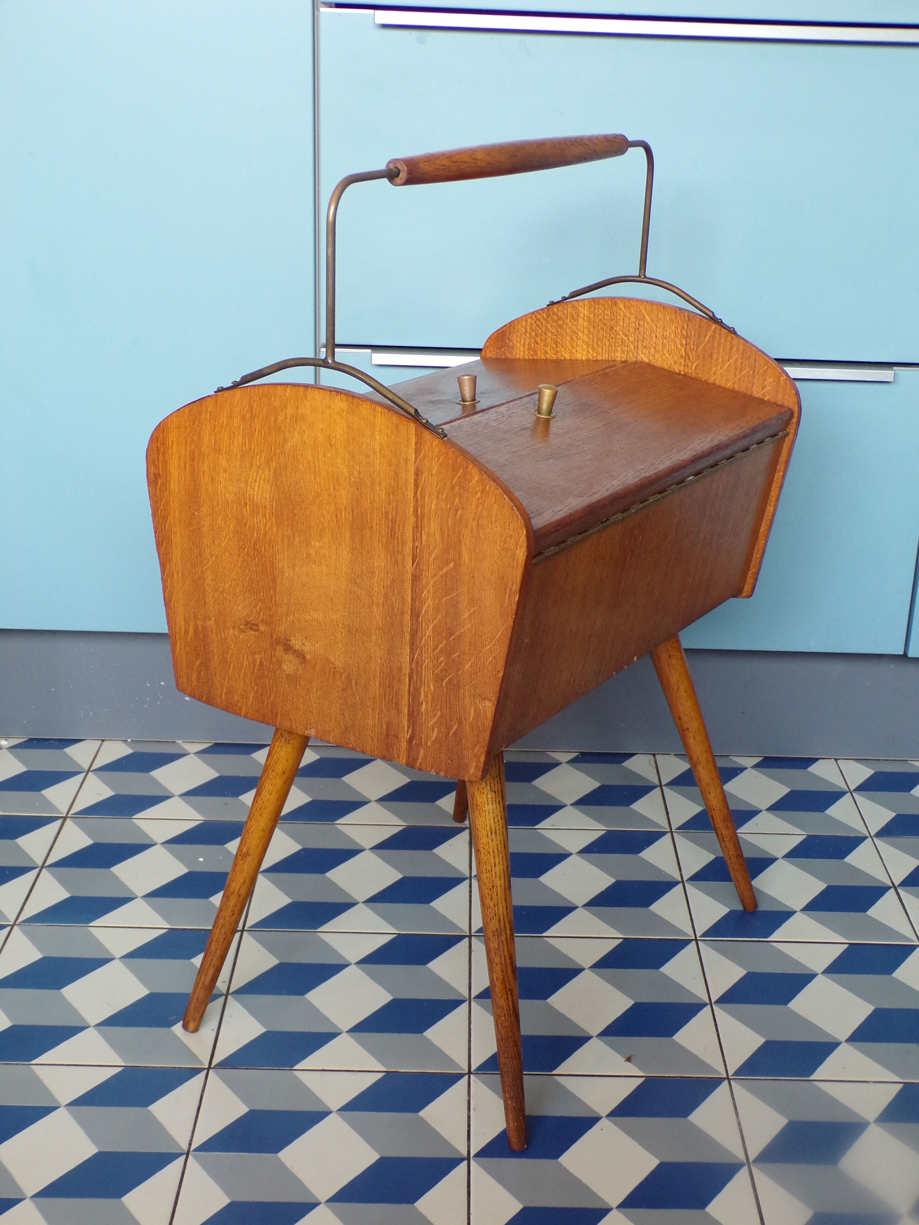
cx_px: 468
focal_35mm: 43
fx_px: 1522
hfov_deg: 33.6
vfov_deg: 43.8
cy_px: 624
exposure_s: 1/25
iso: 200
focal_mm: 7.6
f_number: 3.4
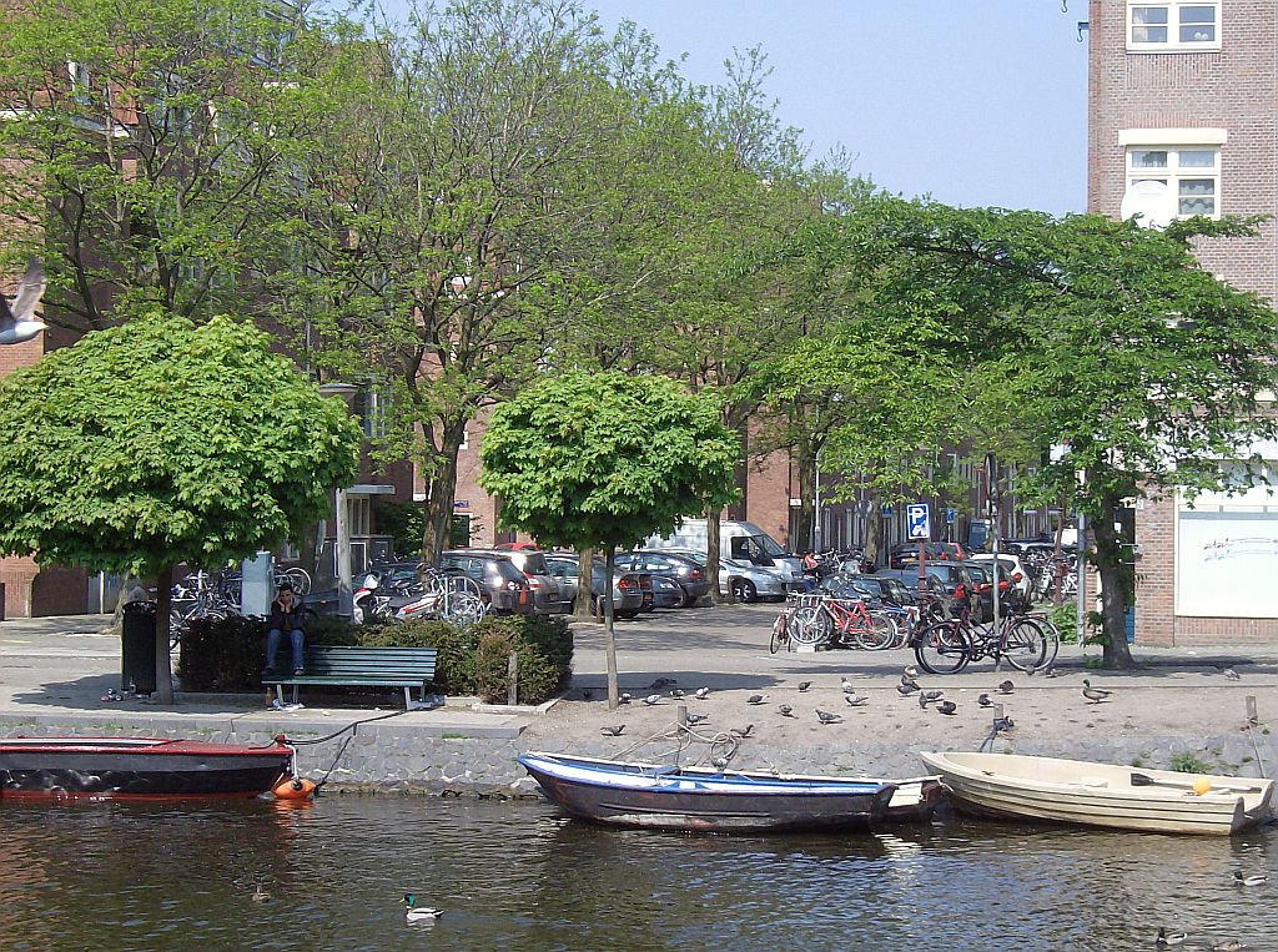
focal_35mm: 85
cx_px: 639
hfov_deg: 23.1
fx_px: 3131
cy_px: 476
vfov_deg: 17.3
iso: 100
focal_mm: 14.1
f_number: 6.9
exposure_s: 1/250
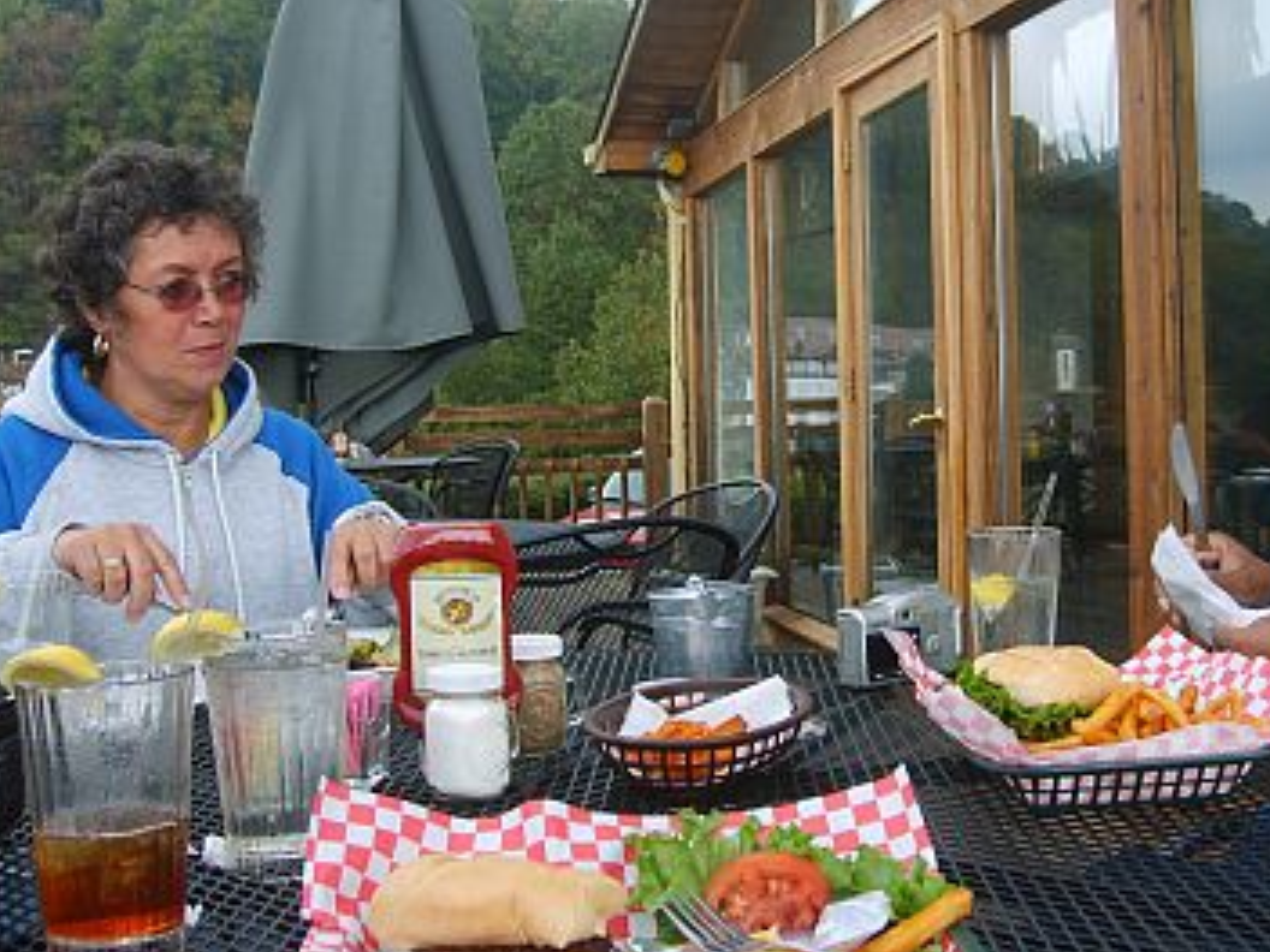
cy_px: 407
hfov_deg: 43.6
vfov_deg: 33.5
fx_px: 1578
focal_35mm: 43
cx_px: 768
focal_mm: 5.8
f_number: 2.8
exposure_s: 1/90
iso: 50
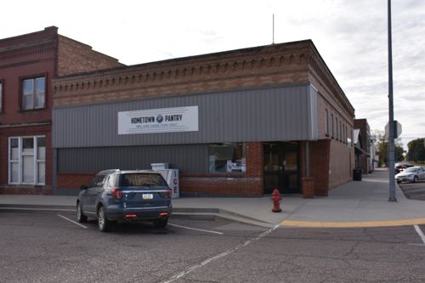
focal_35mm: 33
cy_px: 142
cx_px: 212
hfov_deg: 57.2
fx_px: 389
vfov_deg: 39.9
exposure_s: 1/250
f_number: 9
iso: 100
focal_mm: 22
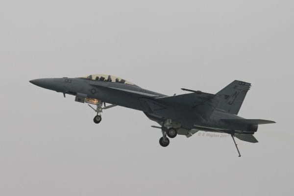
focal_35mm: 240
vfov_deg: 5.7
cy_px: 98
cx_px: 147
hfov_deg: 8.6
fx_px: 1960
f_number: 11
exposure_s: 1/400
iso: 200
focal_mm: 160
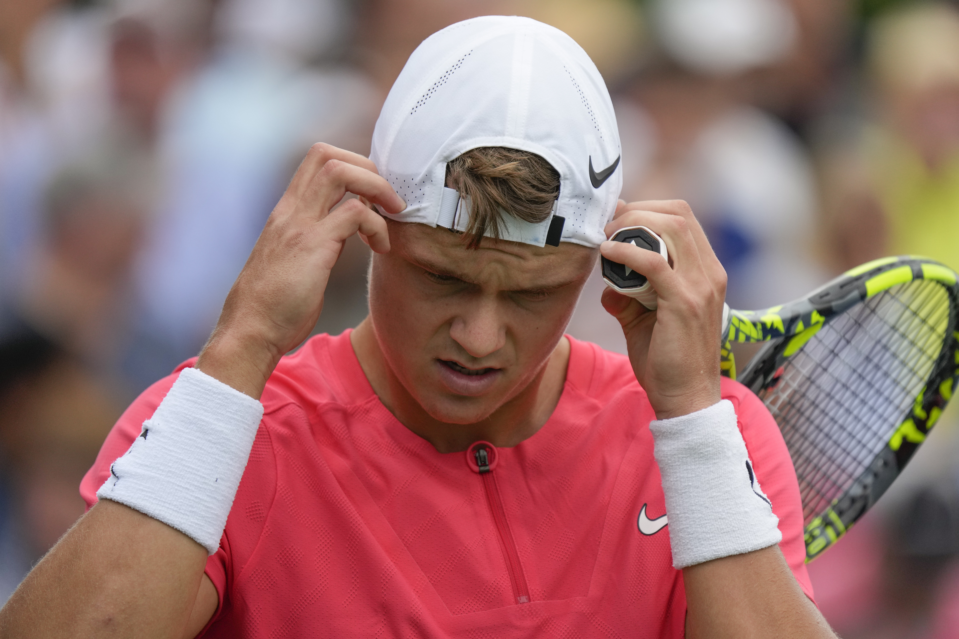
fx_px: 15982
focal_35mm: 600
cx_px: 480
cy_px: 320
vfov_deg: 2.3
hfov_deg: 3.4
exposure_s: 1/2000
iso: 1000
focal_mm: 600
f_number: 6.3
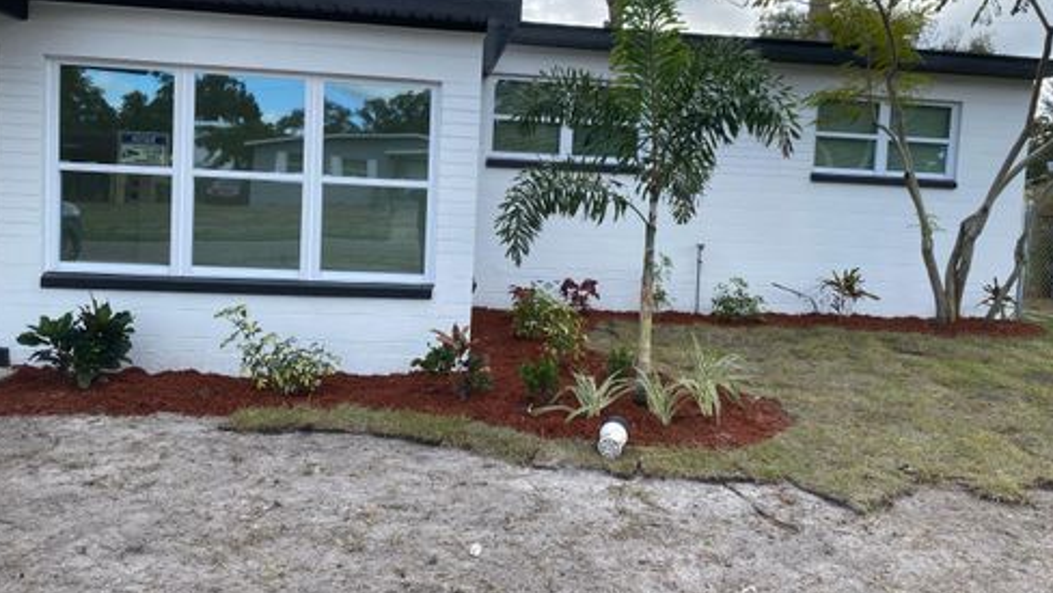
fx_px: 810
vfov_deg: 40.1
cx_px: 526
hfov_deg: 66.0
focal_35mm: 29
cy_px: 253
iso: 32
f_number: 1.8
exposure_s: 1/981
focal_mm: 4.25
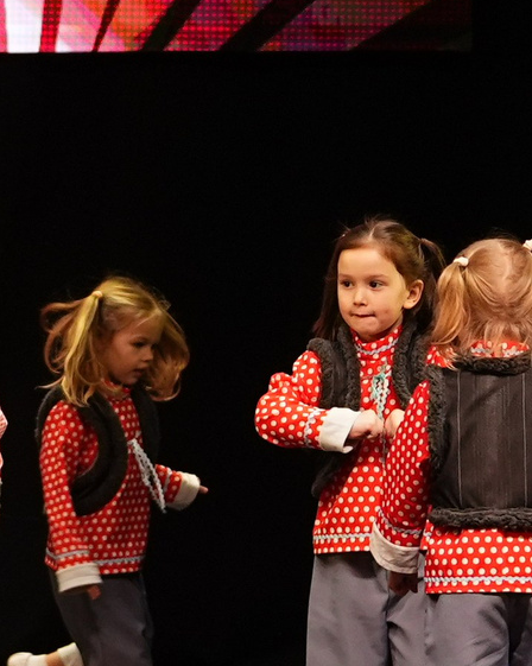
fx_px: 8866
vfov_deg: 4.3
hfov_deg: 3.4
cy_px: -78
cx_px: -12
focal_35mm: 450
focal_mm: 70
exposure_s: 1/400
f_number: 2.8
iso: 1000
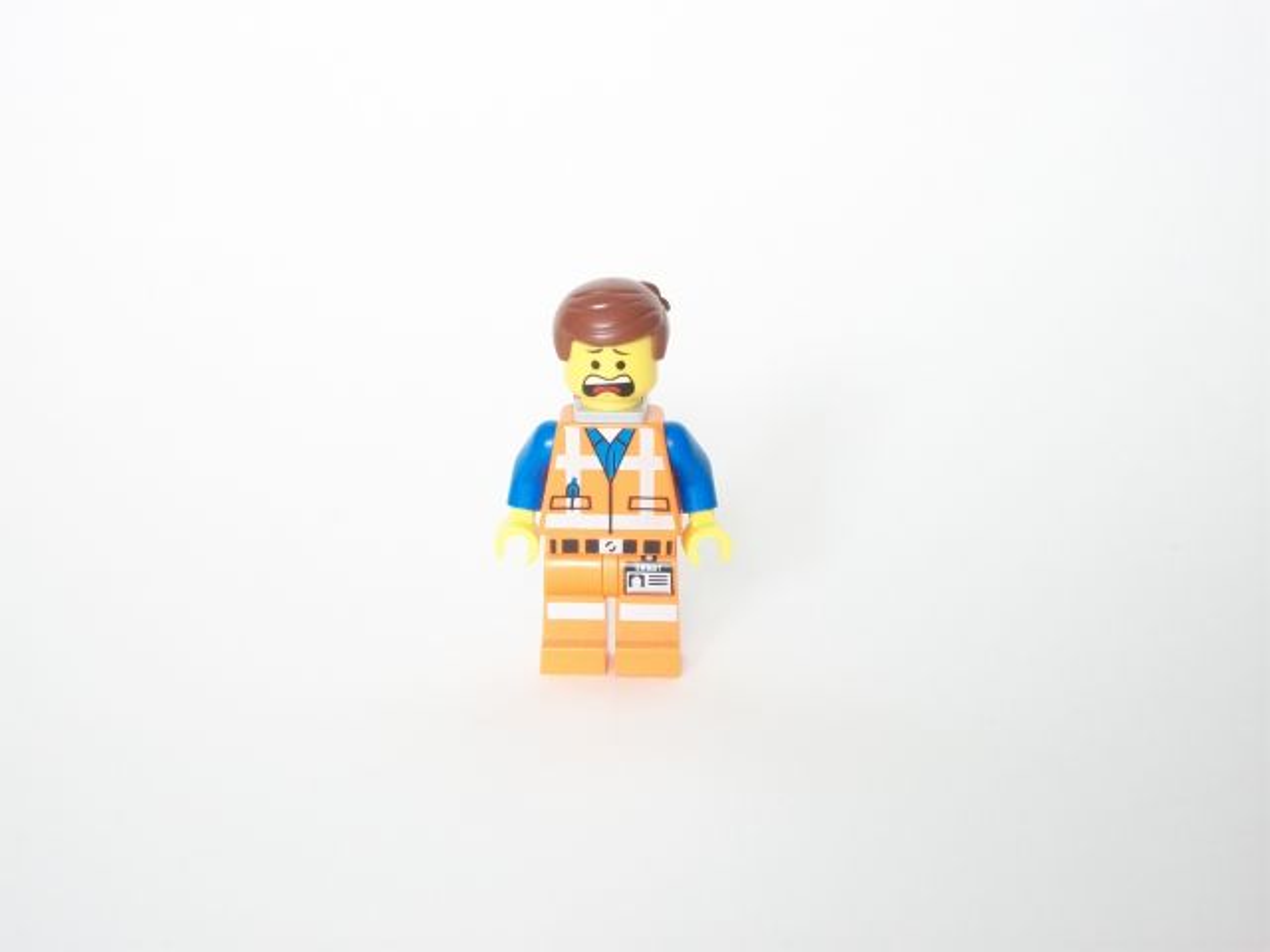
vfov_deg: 19.1
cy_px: 476
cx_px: 635
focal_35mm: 77
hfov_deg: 25.3
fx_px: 2825
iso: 160
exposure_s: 1/2.5
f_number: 4.6
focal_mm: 13.7
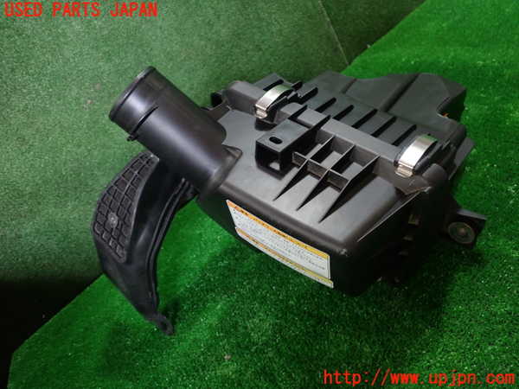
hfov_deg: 60.0
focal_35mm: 30
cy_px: 194
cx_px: 260
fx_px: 450
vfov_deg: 46.8
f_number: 2.3
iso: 200
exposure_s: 1/40
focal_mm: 5.4
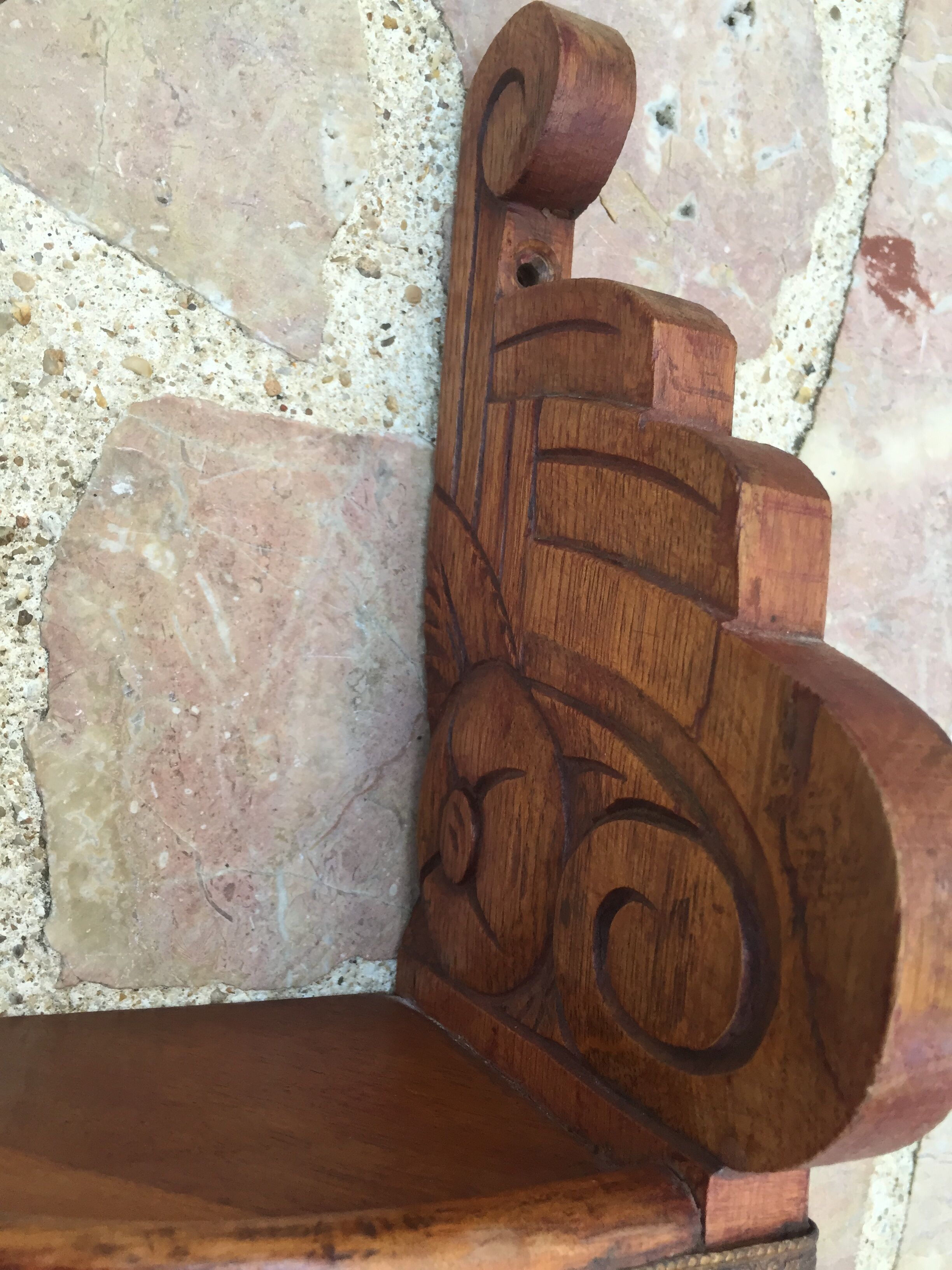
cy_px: 635
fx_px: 1063
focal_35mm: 29
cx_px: 476
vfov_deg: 61.7
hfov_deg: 48.2
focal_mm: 4.15
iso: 32
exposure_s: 1/40
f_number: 2.2
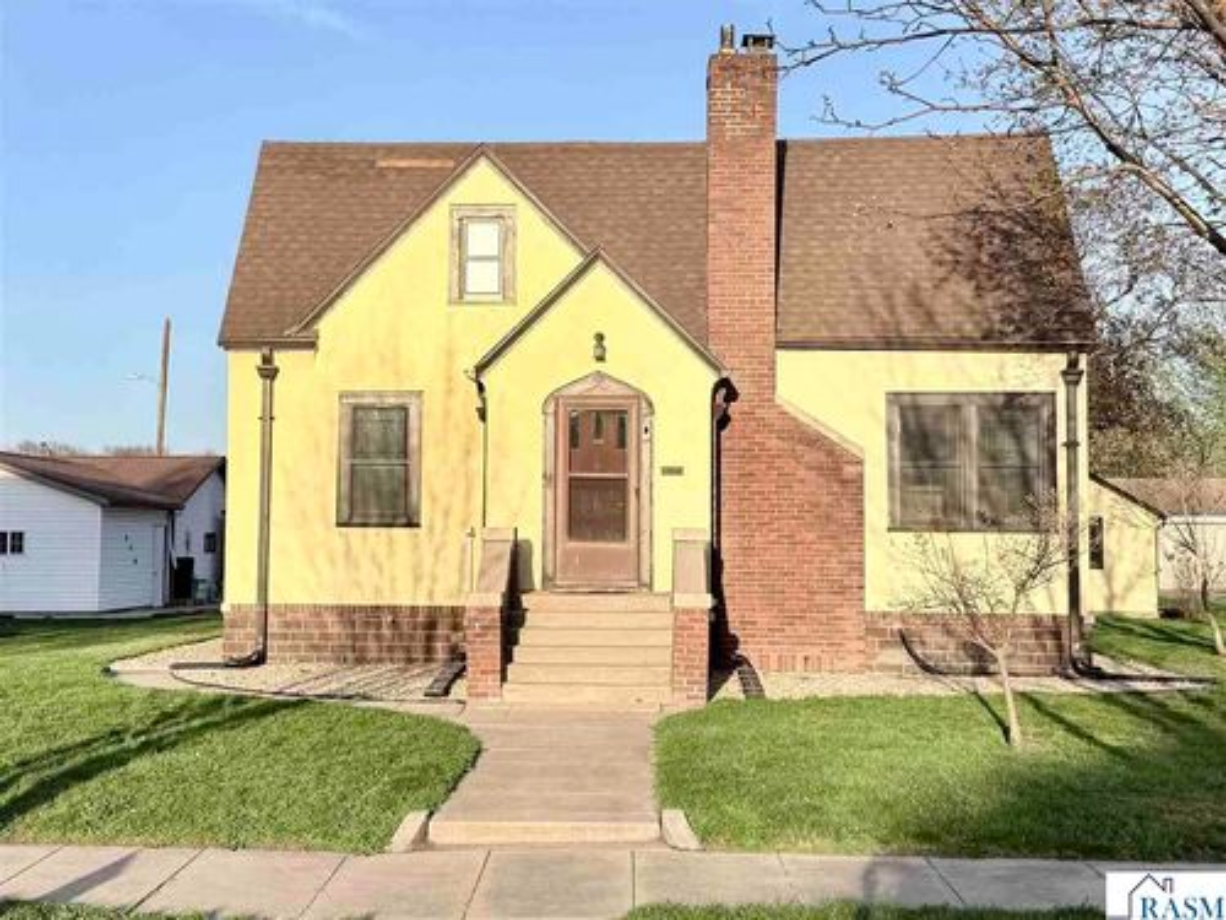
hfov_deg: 71.6
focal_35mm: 24
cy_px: 460
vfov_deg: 56.8
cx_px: 613
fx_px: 850
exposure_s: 1/3021
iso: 80
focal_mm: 6.76
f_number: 1.78
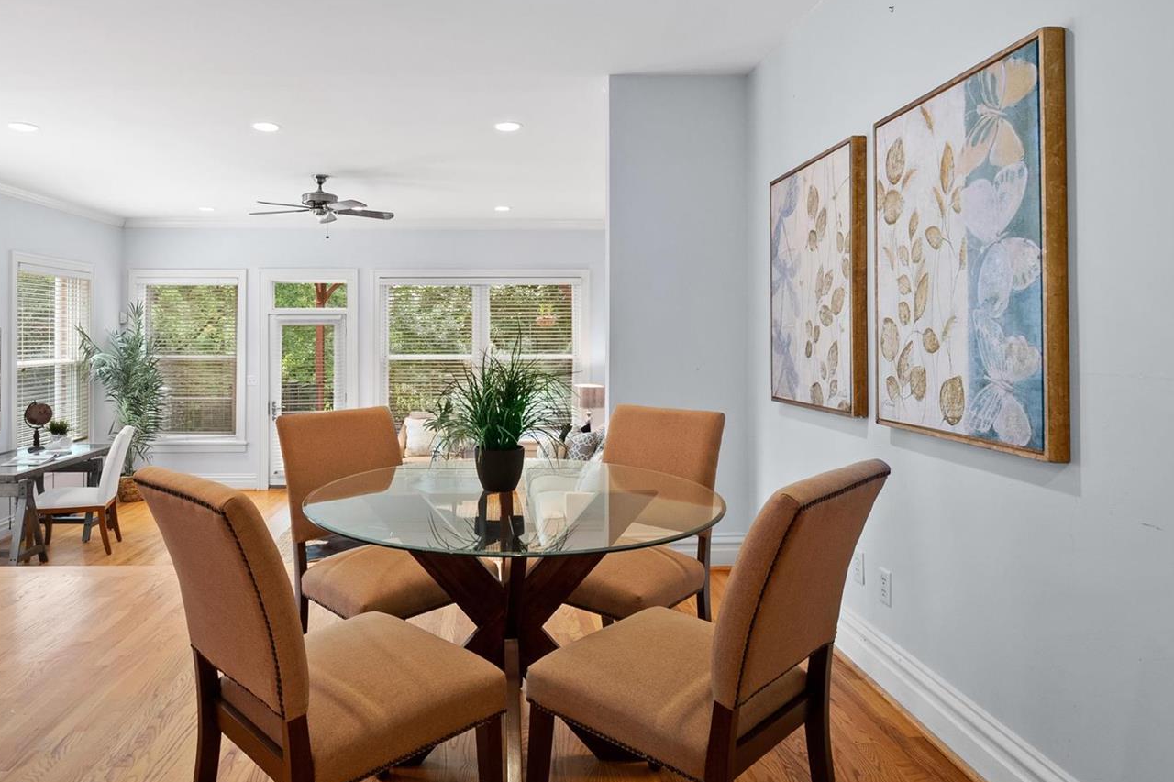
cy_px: 404
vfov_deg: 61.9
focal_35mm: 20
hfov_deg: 83.4
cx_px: 500
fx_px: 652
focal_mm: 8
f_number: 8
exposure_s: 1/4
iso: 400
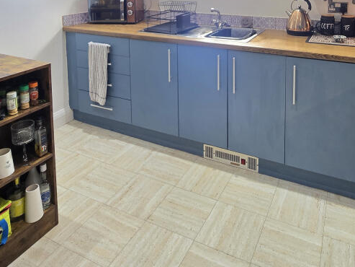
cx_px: 213
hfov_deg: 64.7
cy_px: 7
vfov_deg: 44.6
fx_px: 277
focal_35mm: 27
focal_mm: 2.2
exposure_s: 1/50
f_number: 2.2
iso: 125
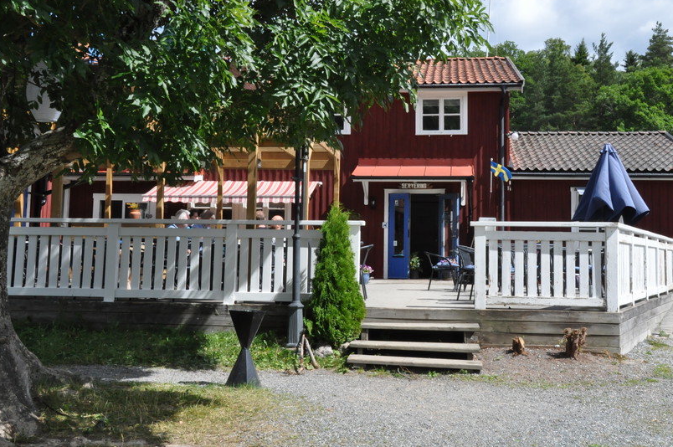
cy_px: 181
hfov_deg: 45.4
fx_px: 803
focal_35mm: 43
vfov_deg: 31.0
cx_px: 370
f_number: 18
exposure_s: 1/320
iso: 1000
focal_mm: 24
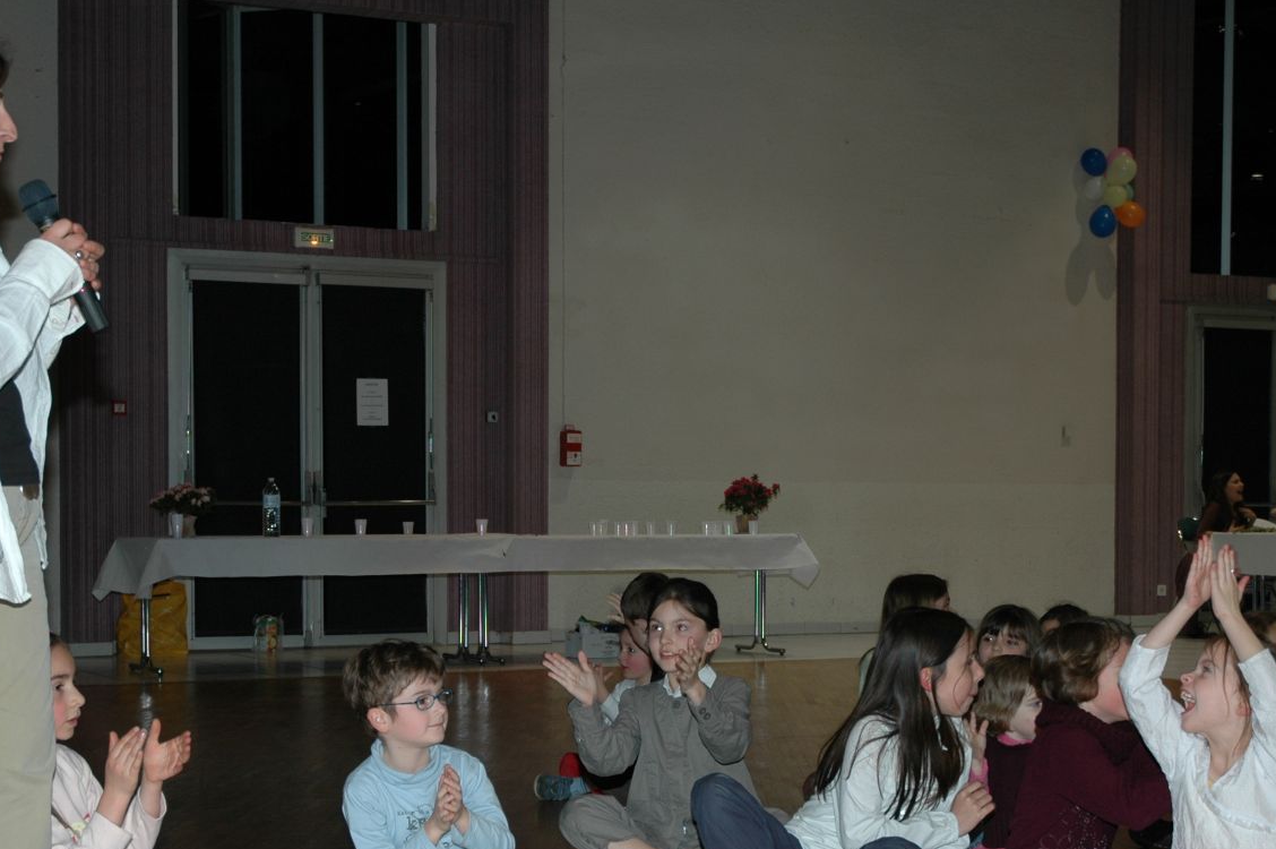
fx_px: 2408
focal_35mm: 68
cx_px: 543
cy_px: 563
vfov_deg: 19.9
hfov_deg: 29.6
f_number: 4.2
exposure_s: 1/60
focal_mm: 34
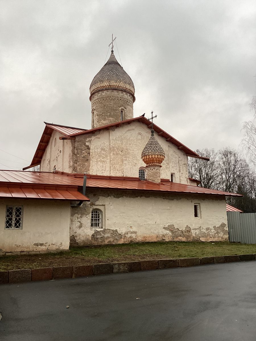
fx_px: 306
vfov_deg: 58.4
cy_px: 170
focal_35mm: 31
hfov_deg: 45.4
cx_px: 128
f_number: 2.4
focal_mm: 3.3
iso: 50
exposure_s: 1/120
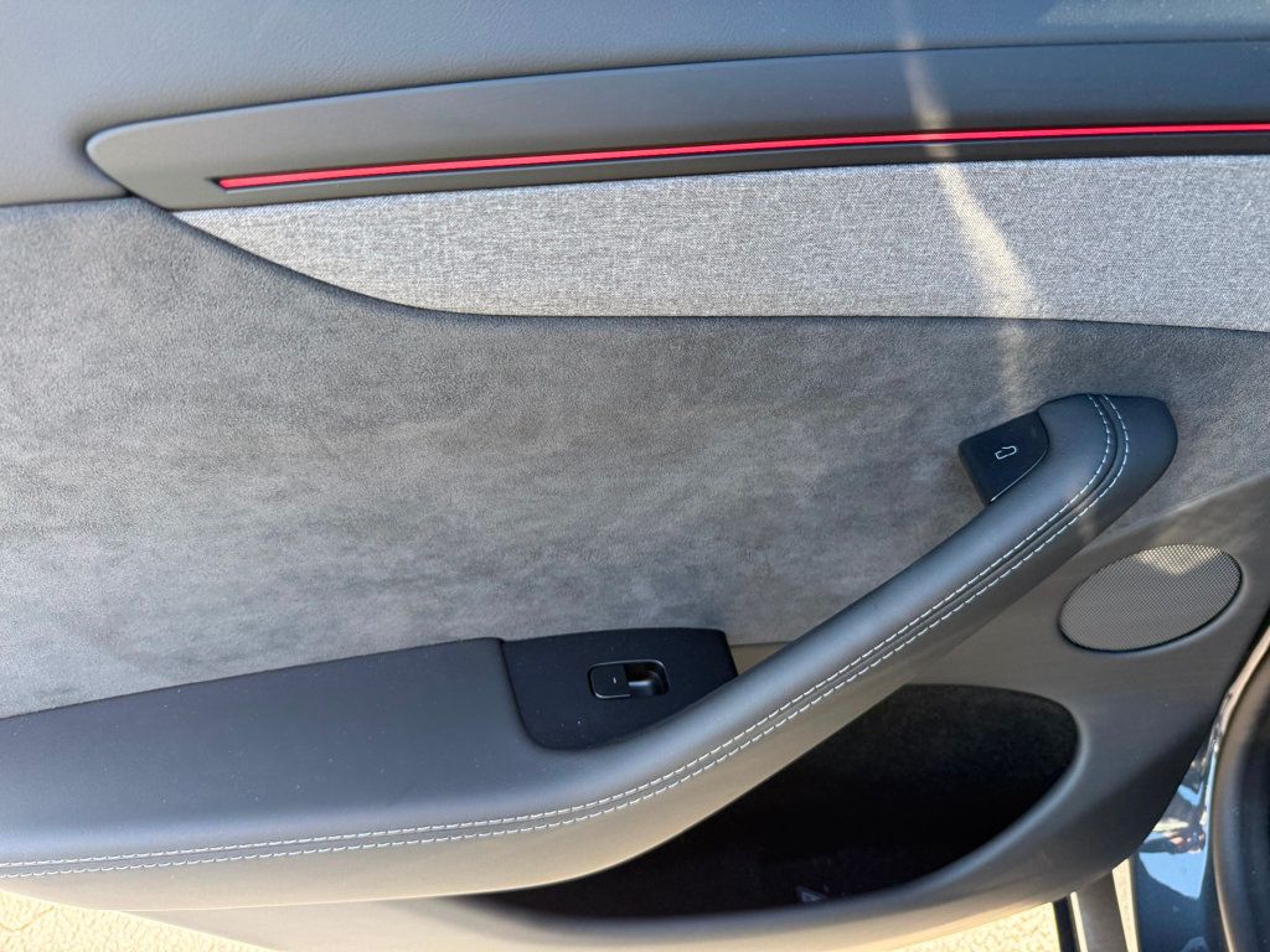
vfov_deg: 56.8
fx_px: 881
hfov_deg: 71.6
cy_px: 476
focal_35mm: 24
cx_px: 635
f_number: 1.78
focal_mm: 6.76
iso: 160
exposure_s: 1/187
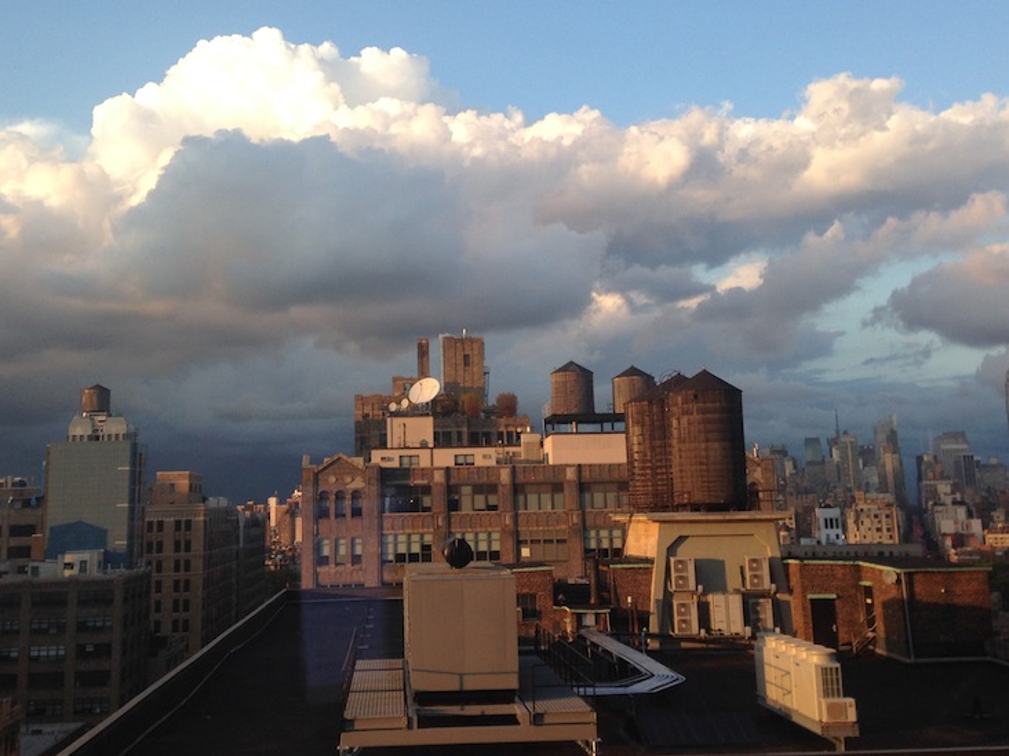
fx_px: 1341
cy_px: 273
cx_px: 452
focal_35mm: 46
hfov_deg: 41.2
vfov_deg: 31.3
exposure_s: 1/213
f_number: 2.4
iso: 50
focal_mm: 4.12
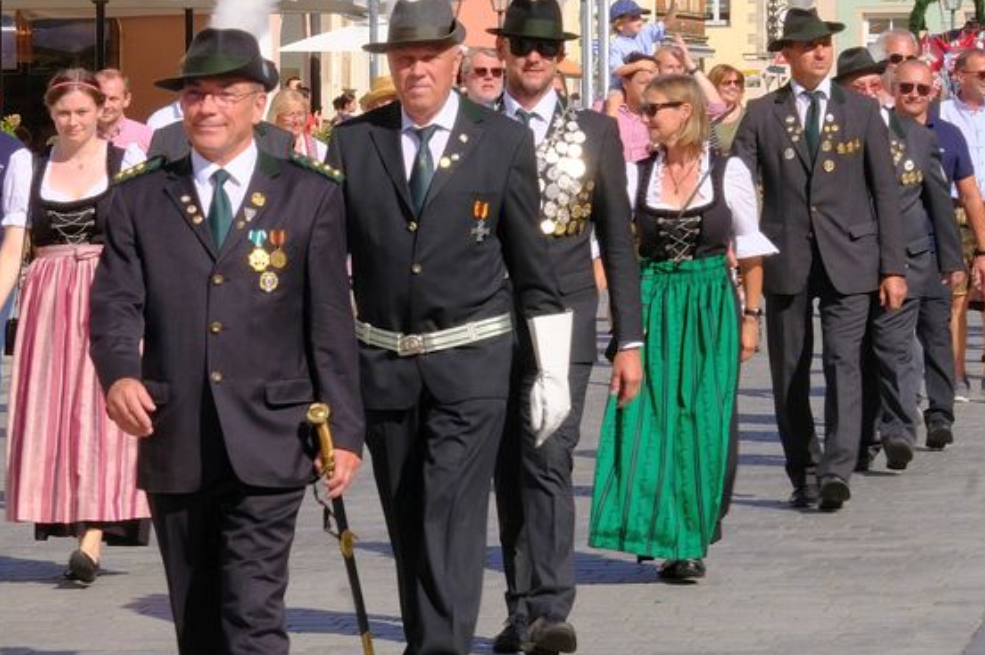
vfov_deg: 6.7
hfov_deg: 10.0
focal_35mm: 206
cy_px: 355
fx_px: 5631
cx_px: 252
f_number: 22
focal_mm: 74.1
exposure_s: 1/105
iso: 400
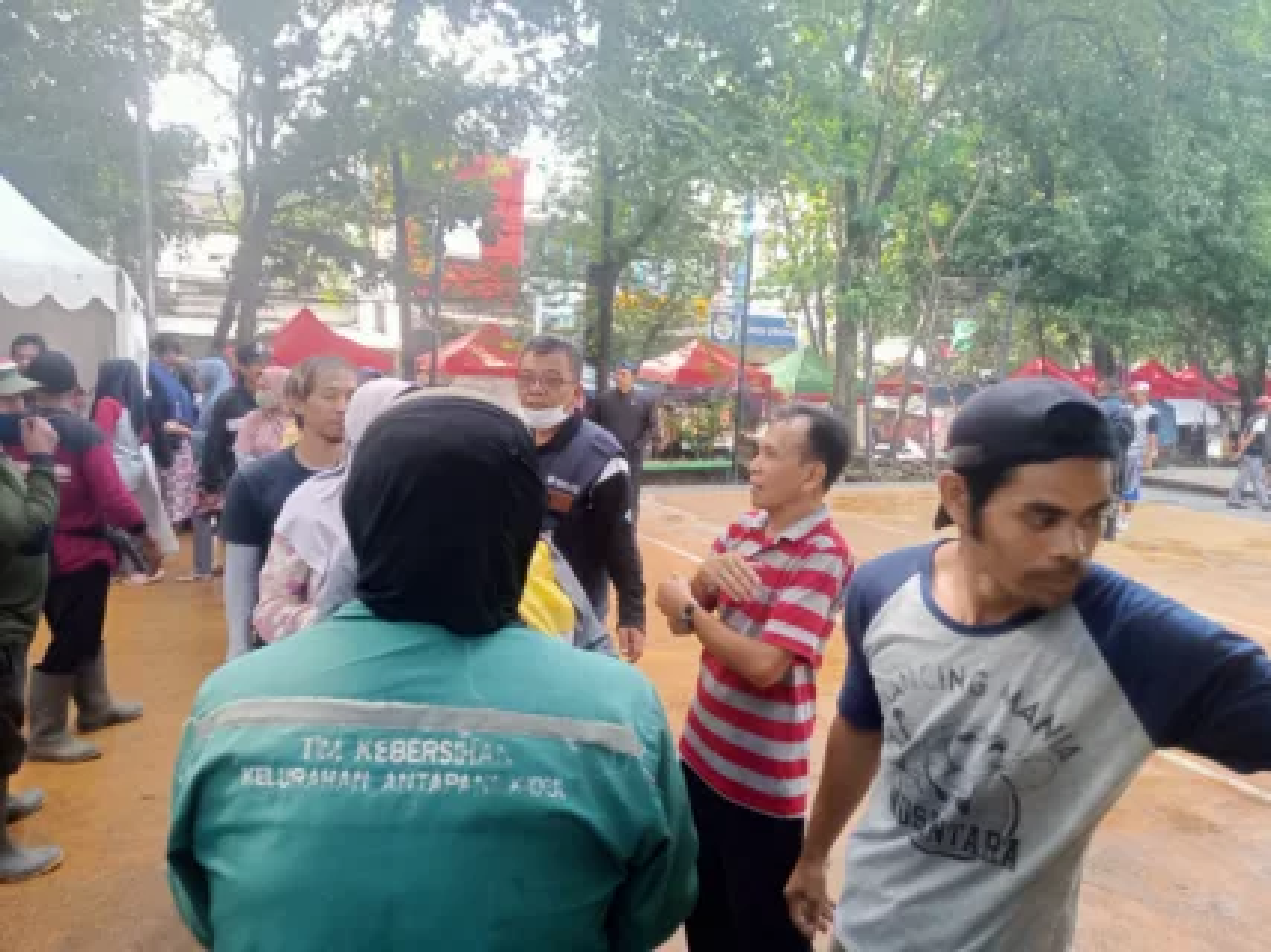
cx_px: 636
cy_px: 476
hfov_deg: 63.5
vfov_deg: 49.7
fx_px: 1028
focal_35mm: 28
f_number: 2.2
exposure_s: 1/100
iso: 186
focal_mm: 3.37
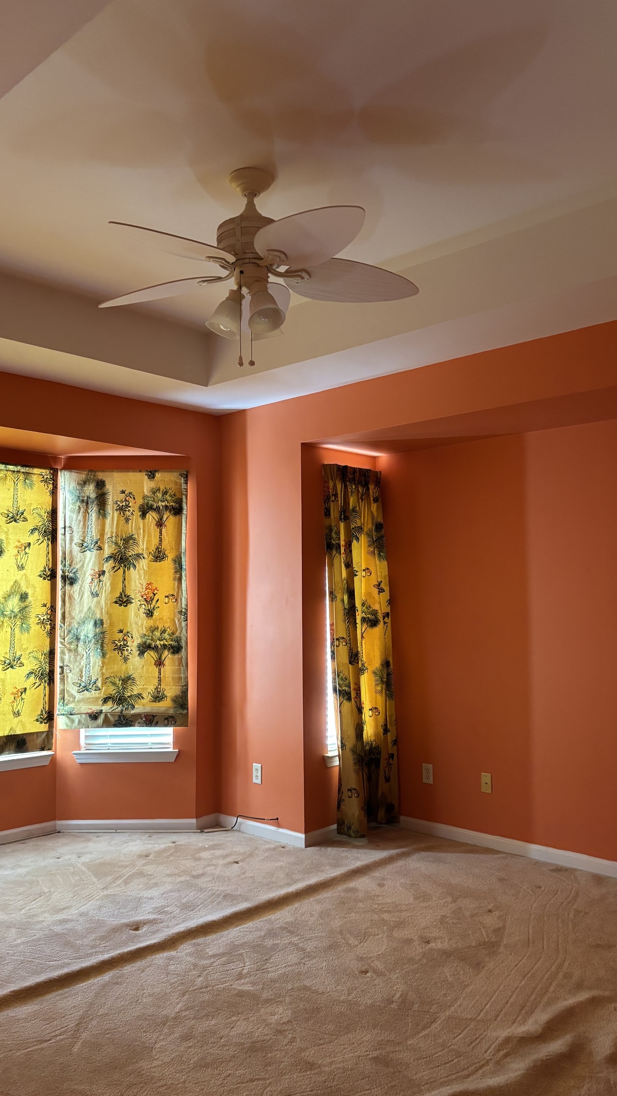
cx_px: 248
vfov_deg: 66.1
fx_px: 843
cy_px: 554
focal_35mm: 29
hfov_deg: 40.0
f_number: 1.6
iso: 320
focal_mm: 5.96
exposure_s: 1/60
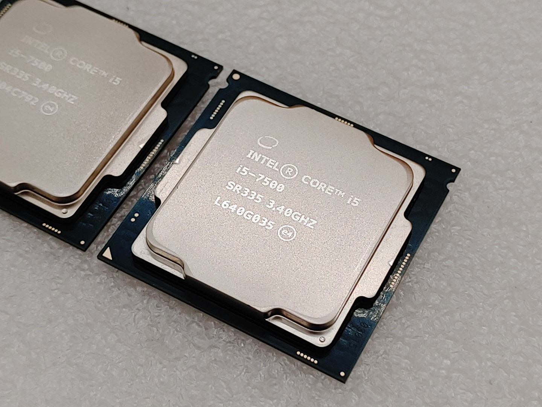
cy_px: 204
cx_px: 271
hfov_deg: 29.8
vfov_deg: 22.6
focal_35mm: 65
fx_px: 1018
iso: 50
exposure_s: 1/260
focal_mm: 4.36
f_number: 1.8
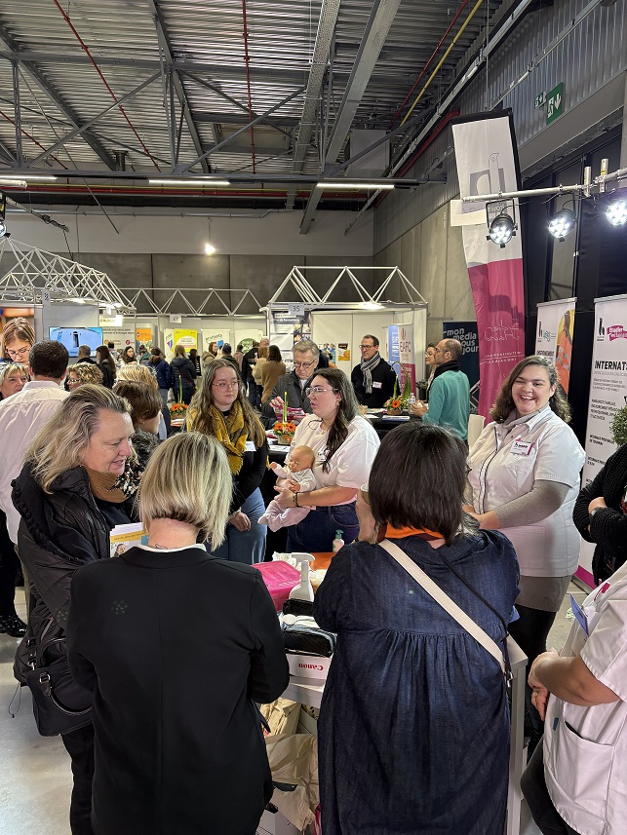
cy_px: 418
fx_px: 628
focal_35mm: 26
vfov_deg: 67.3
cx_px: 314
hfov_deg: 53.1
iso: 80
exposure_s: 1/50
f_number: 1.6
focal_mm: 5.96
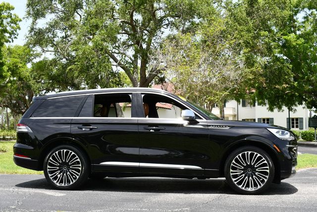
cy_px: 106
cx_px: 158
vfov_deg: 30.6
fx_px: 388
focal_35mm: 44
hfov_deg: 44.5
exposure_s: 1/250
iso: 180
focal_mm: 22
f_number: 8
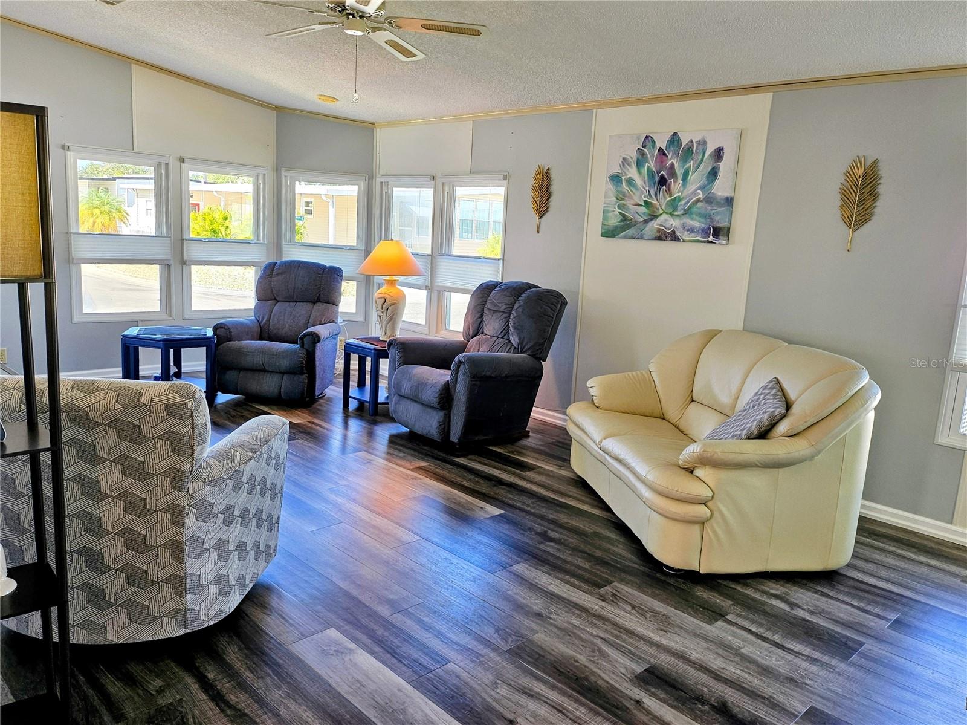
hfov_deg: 71.6
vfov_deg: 56.8
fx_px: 670
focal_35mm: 24
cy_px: 362
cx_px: 484
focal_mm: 5
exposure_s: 1/120
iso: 80
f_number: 1.8
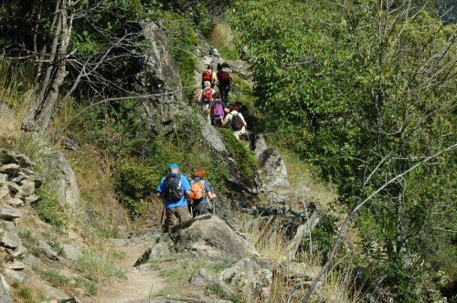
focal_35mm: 117
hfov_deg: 17.5
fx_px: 1483
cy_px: 152
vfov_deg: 11.7
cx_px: 228
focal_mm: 78
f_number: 10
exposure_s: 1/200
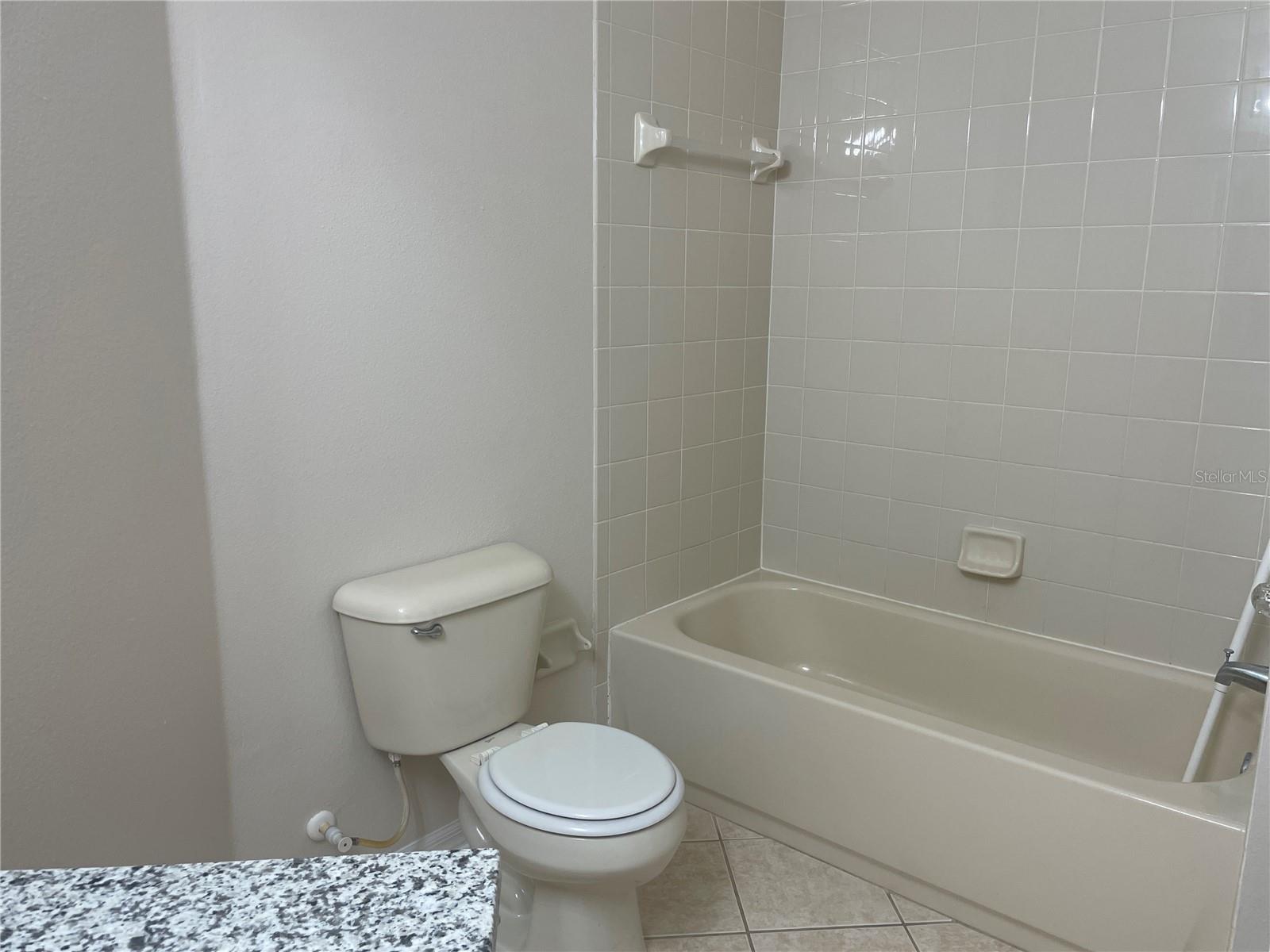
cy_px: 476
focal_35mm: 26
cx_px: 635
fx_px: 954
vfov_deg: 53.1
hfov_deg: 67.3
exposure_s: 1/120
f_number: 1.6
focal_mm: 4.2
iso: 80
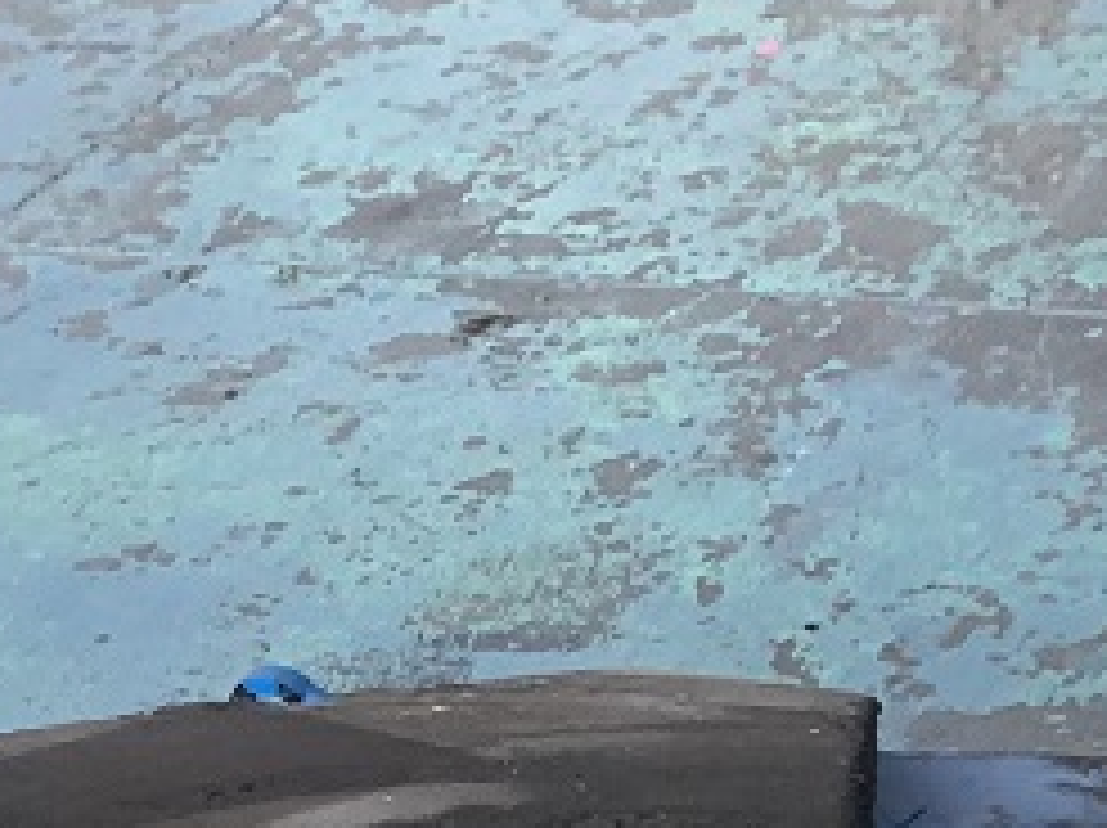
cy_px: 1858
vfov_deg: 10.4
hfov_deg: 15.5
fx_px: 4057
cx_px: 842
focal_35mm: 127
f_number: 1.8
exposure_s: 1/60
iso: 250
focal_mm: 4.25
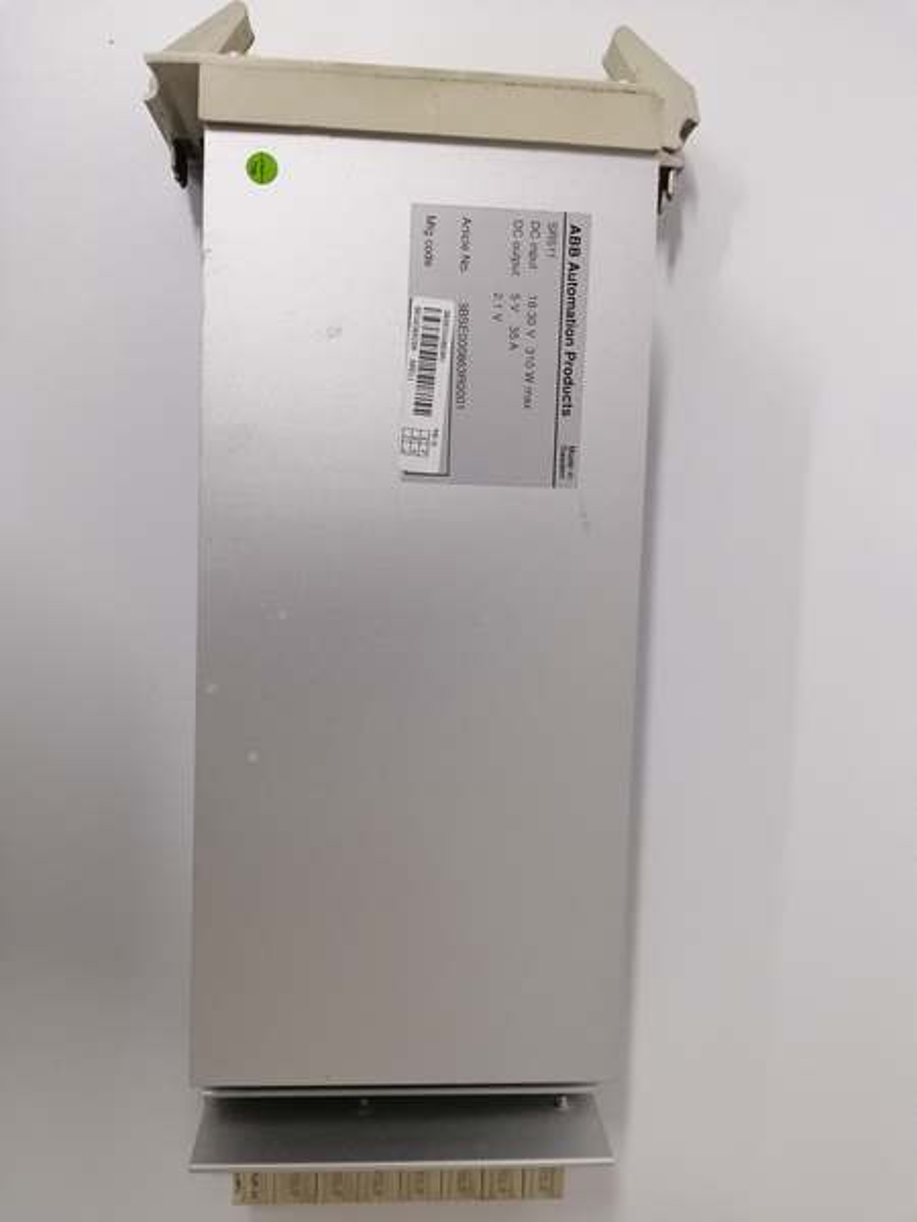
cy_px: 611
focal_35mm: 26
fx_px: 918
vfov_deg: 67.3
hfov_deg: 53.1
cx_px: 458
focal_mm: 3.81
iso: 200
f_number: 2.2
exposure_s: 1/33.3
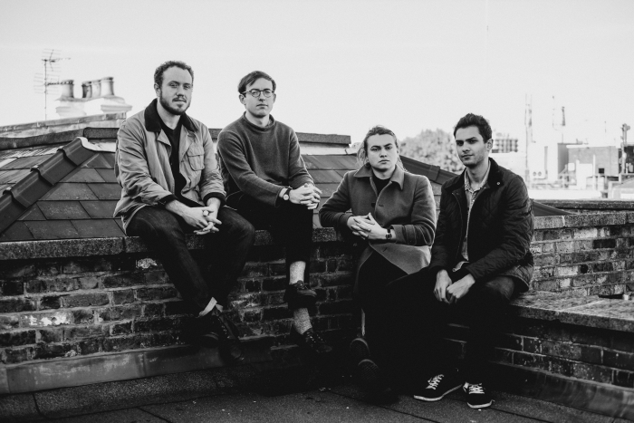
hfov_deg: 37.5
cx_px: 317
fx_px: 934
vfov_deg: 25.5
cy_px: 212
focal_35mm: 53
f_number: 2
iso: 200
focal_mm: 35
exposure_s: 1/1200
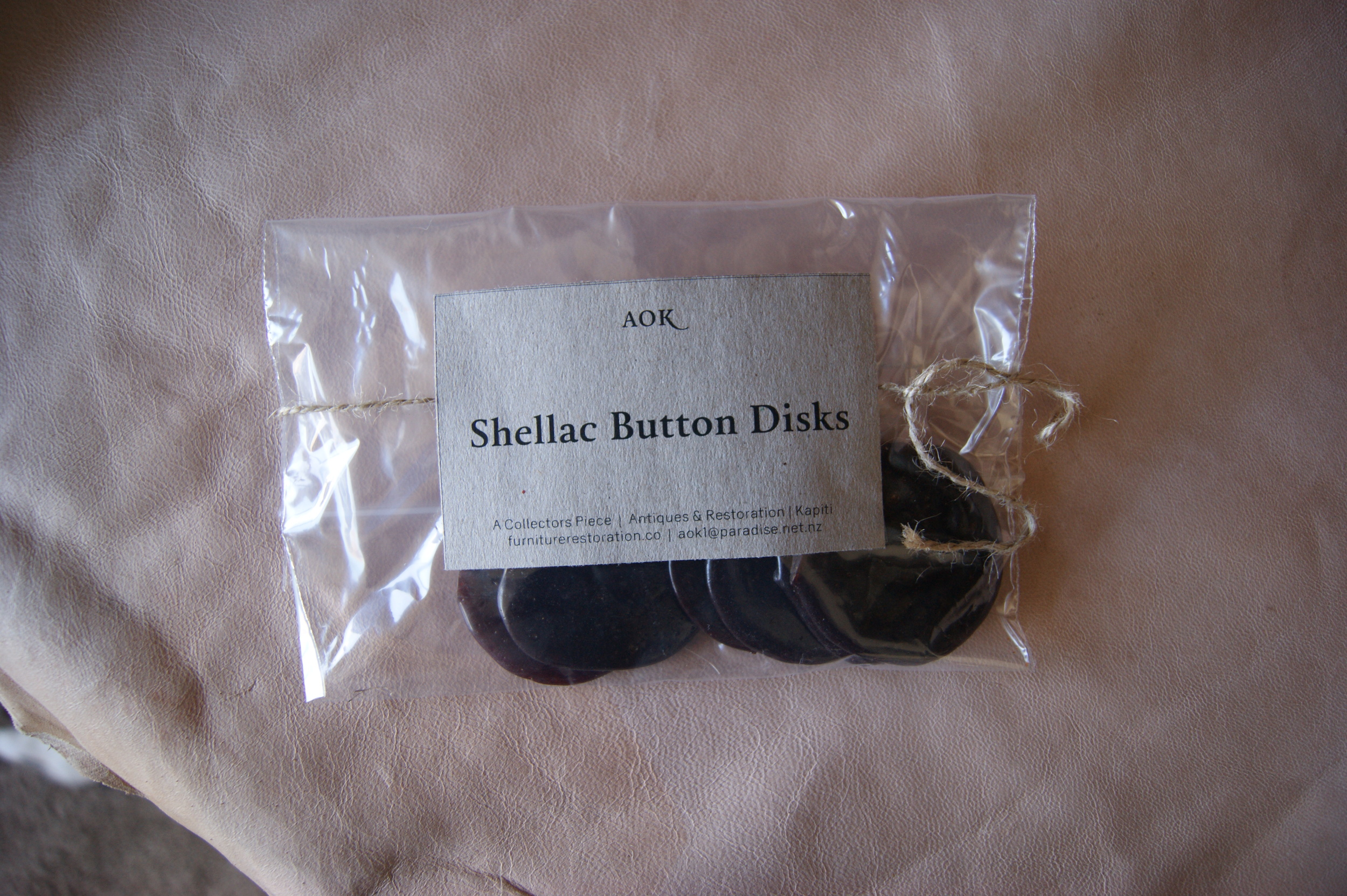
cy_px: 448
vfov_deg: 47.9
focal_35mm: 27
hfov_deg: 67.4
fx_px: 1010
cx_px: 674
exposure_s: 1/30
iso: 200
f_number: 3.5
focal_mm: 18
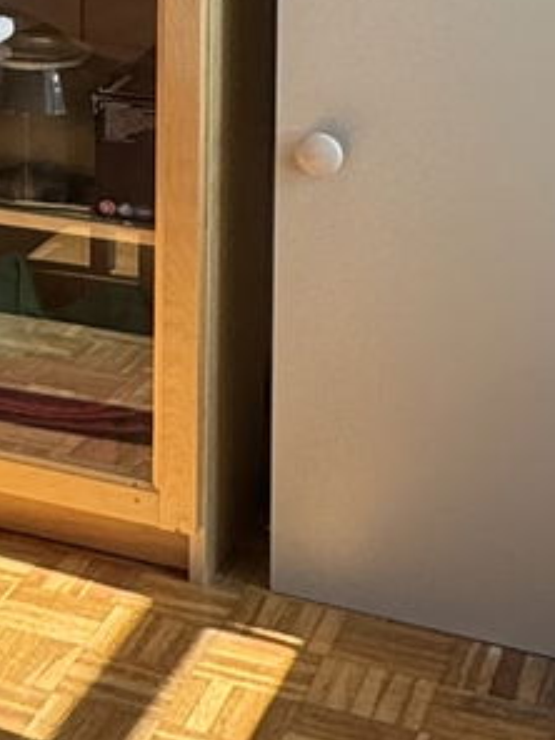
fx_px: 2159
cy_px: -111
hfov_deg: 12.4
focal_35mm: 101
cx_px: -645
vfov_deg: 18.6
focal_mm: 2.22
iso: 40
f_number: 2.2
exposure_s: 1/169
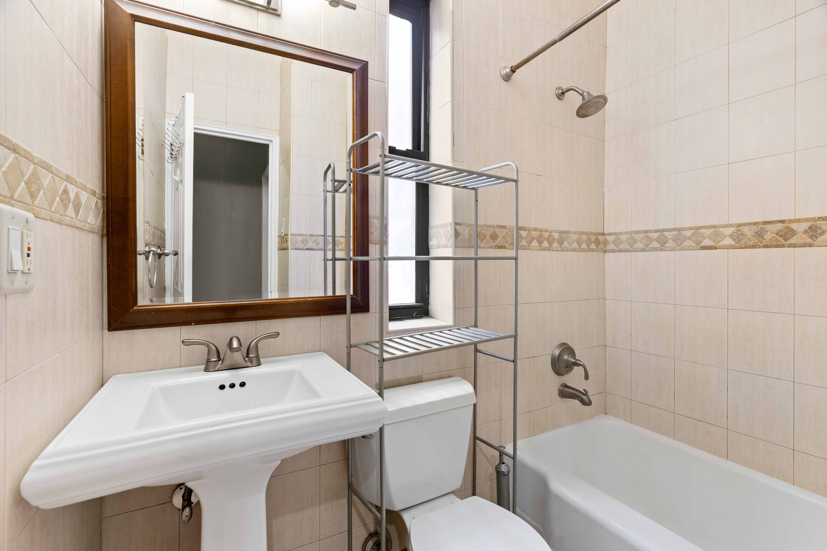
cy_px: 276
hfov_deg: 96.7
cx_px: 414
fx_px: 368
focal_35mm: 16
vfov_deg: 73.7
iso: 160
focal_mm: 16
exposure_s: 1/5
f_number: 8
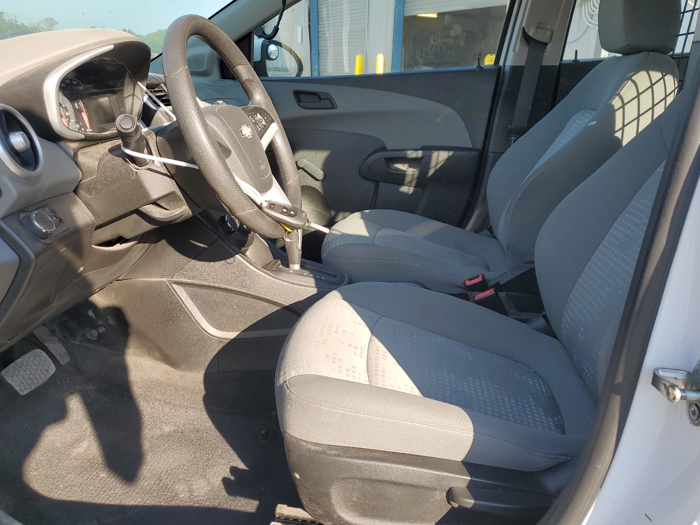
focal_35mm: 27
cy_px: 256
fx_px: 546
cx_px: 358
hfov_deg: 65.3
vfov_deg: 51.4
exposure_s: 1/714
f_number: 1.5
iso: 50
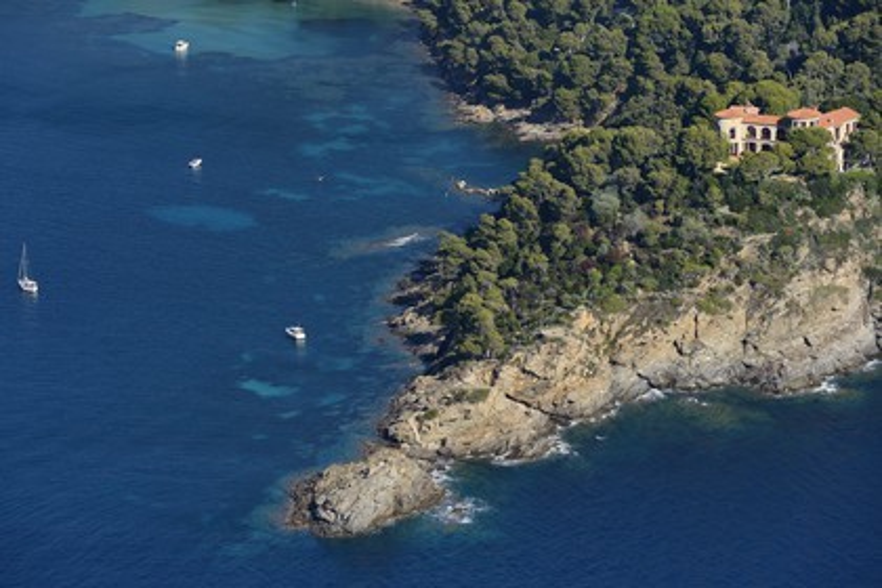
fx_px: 4900
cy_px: 294
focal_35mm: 200
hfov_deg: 10.3
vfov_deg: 6.9
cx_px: 441
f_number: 10
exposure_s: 1/1600
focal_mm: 200
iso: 800
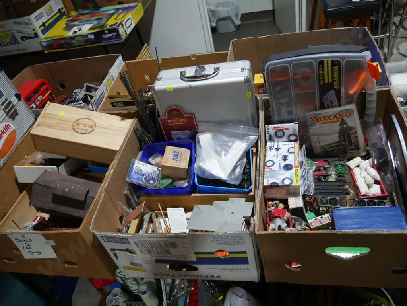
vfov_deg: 49.8
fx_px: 329
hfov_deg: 63.4
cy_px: 153
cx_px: 204
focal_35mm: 28
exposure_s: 1/80
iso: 200
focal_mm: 14
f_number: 3.5
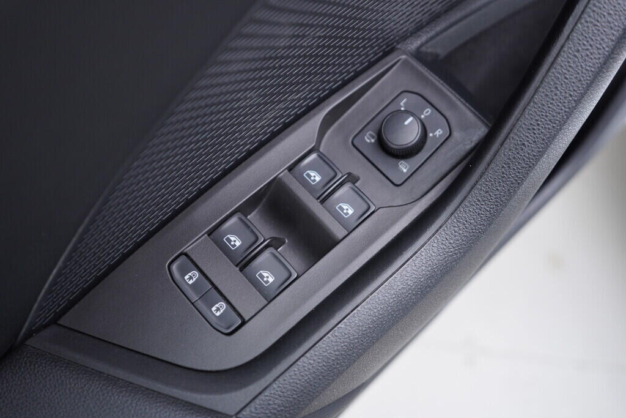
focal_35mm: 36
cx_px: 313
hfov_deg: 53.1
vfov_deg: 36.9
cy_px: 209
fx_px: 626
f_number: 2.8
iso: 250
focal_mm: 24
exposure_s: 1/40
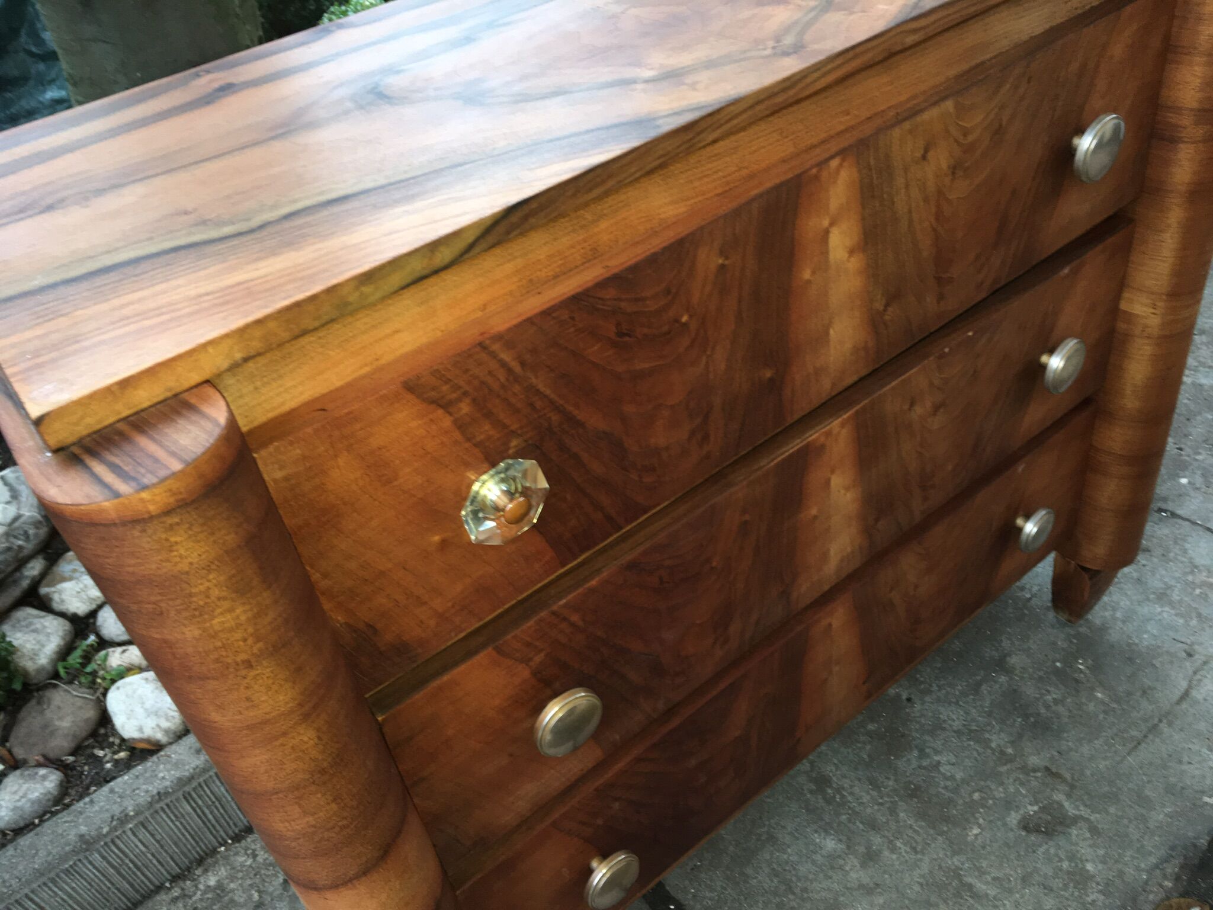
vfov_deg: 48.2
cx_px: 606
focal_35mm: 29
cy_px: 455
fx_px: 1016
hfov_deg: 61.7
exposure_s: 1/33
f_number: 2.2
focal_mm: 4.15
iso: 50
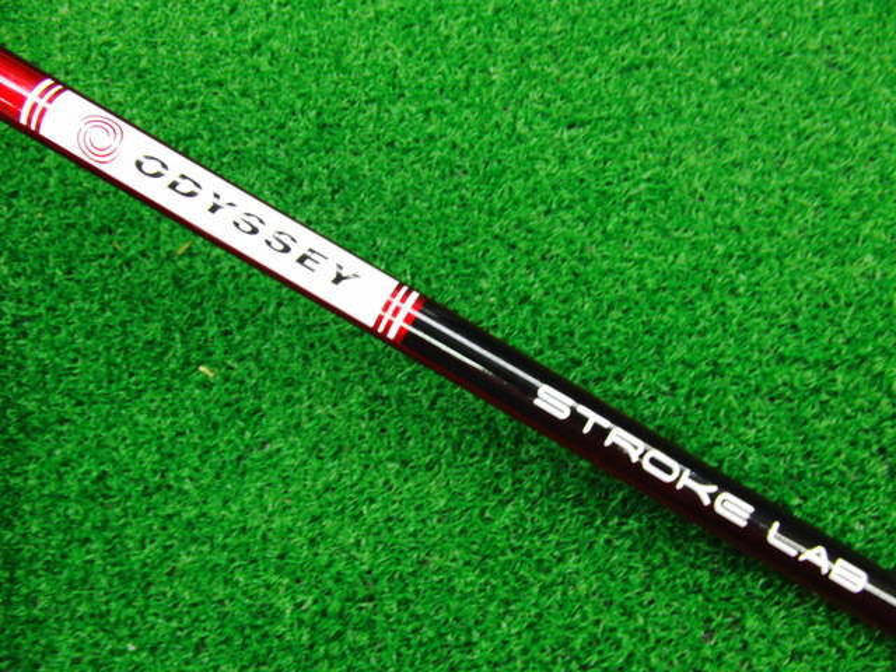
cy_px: 336
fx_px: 958
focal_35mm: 37
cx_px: 448
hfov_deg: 50.1
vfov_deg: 38.7
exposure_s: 1/25
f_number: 3.6
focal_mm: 6.42
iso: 400
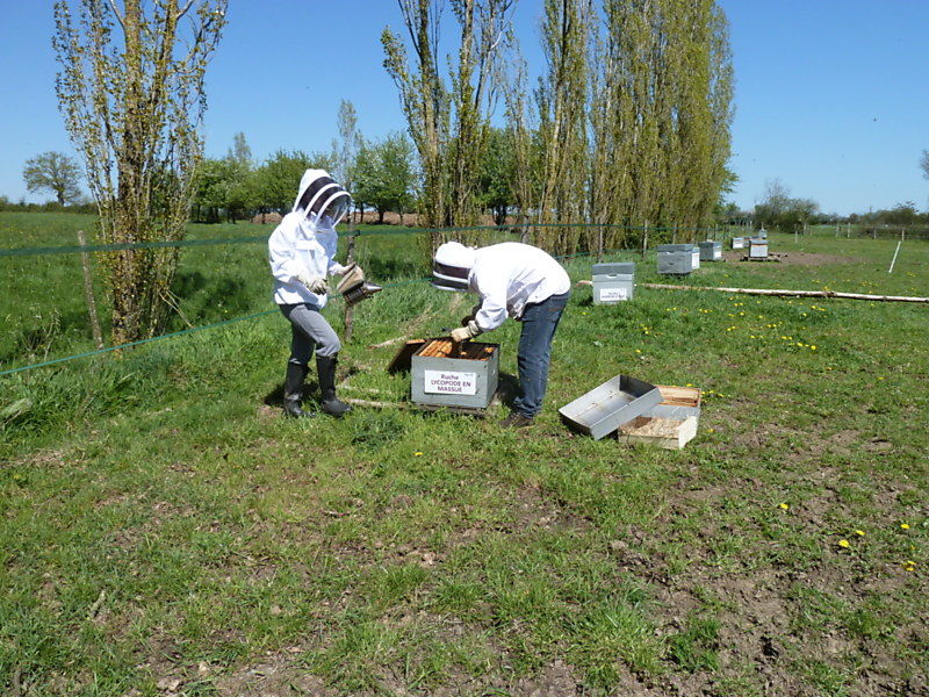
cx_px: 464
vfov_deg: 54.9
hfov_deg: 69.4
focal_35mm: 25
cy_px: 348
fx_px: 671
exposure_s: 1/400
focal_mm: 4.1
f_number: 4.5
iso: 80
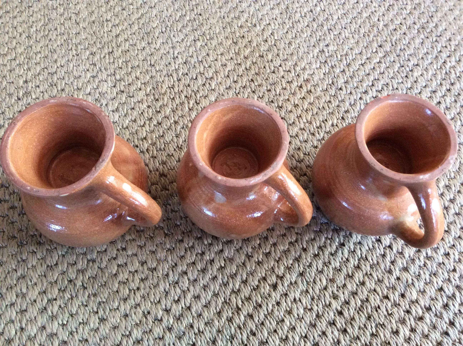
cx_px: 232
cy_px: 173
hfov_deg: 56.9
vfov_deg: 44.1
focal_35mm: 32
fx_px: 427
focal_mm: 3.3
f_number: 2.4
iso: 200
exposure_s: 1/25
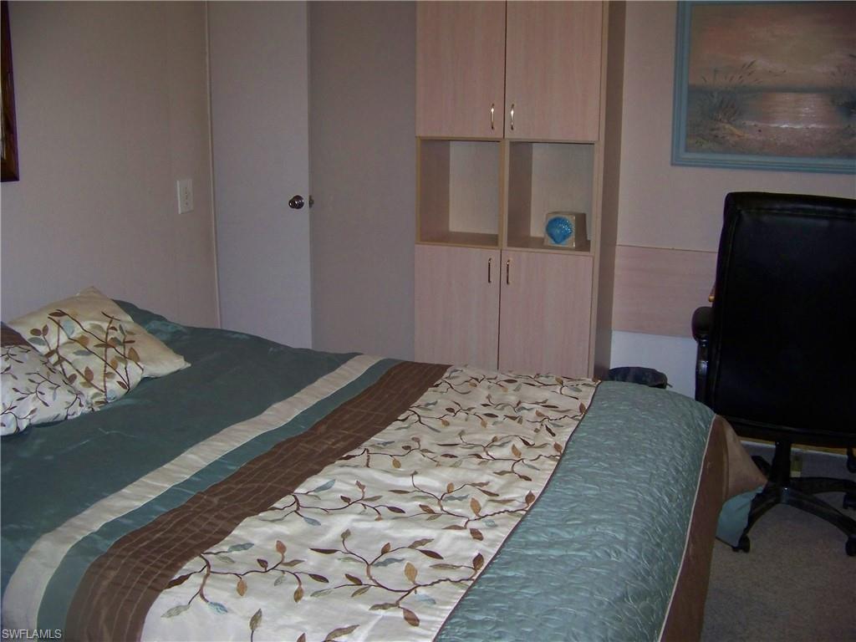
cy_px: 321
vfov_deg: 39.7
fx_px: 890
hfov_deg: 51.4
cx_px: 428
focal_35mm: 36
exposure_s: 1/30
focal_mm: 5.85
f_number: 2.8
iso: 200
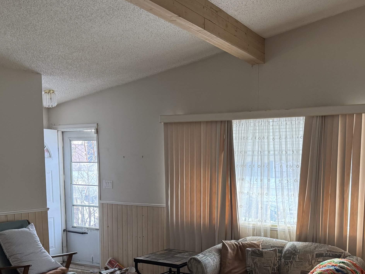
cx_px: 229
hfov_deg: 47.4
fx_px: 411
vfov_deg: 35.8
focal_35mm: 39
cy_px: 214
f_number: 1.78
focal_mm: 6.76
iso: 200
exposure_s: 1/120
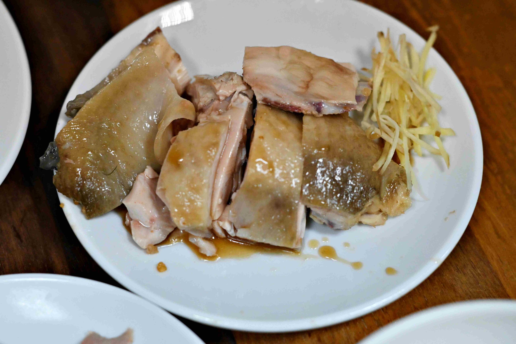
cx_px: 258
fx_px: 1075
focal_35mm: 75
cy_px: 172
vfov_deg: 18.2
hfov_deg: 27.0
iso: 1800
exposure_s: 1/200
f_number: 3.2
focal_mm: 50
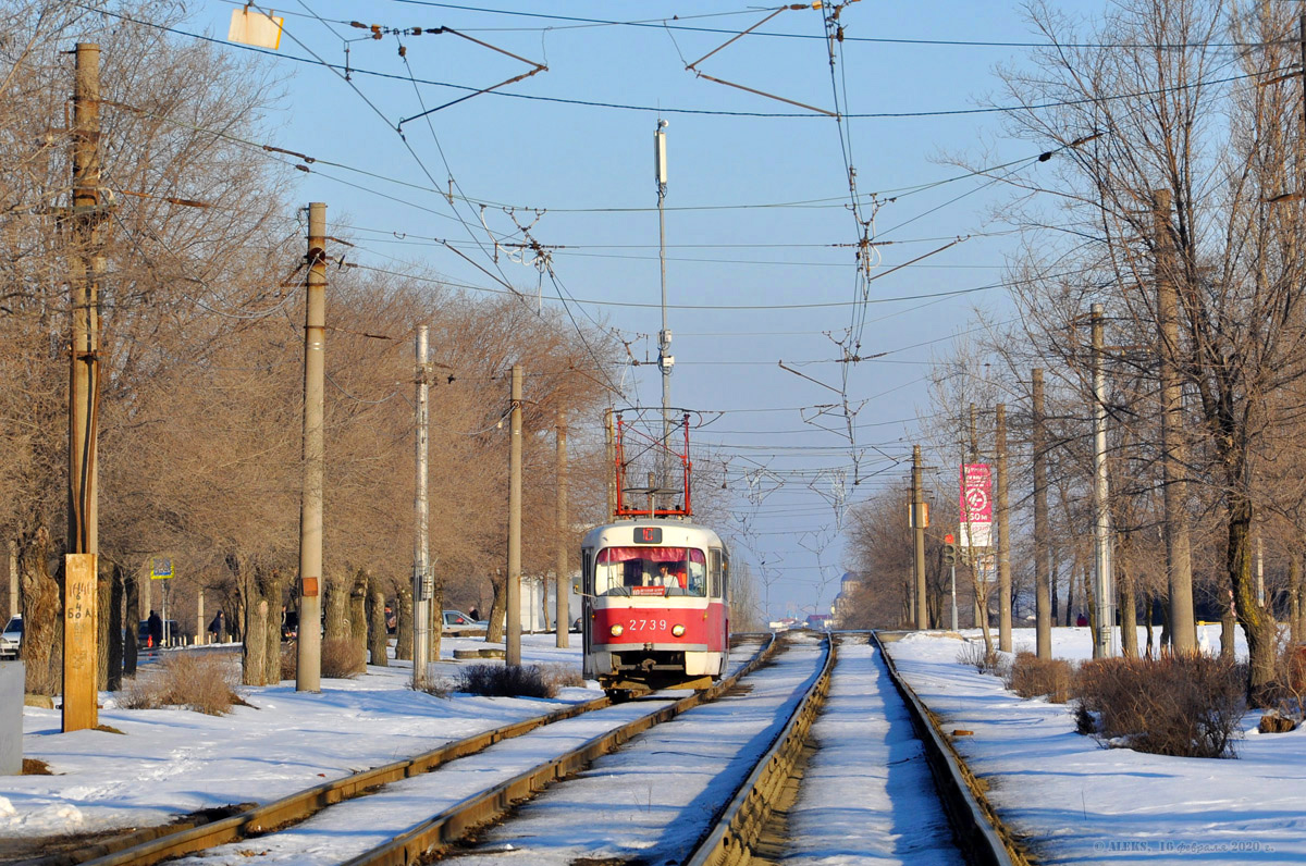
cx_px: 653
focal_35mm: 158
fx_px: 5705
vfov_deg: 8.7
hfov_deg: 13.1
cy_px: 433
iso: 200
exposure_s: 1/500
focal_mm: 105
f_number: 8
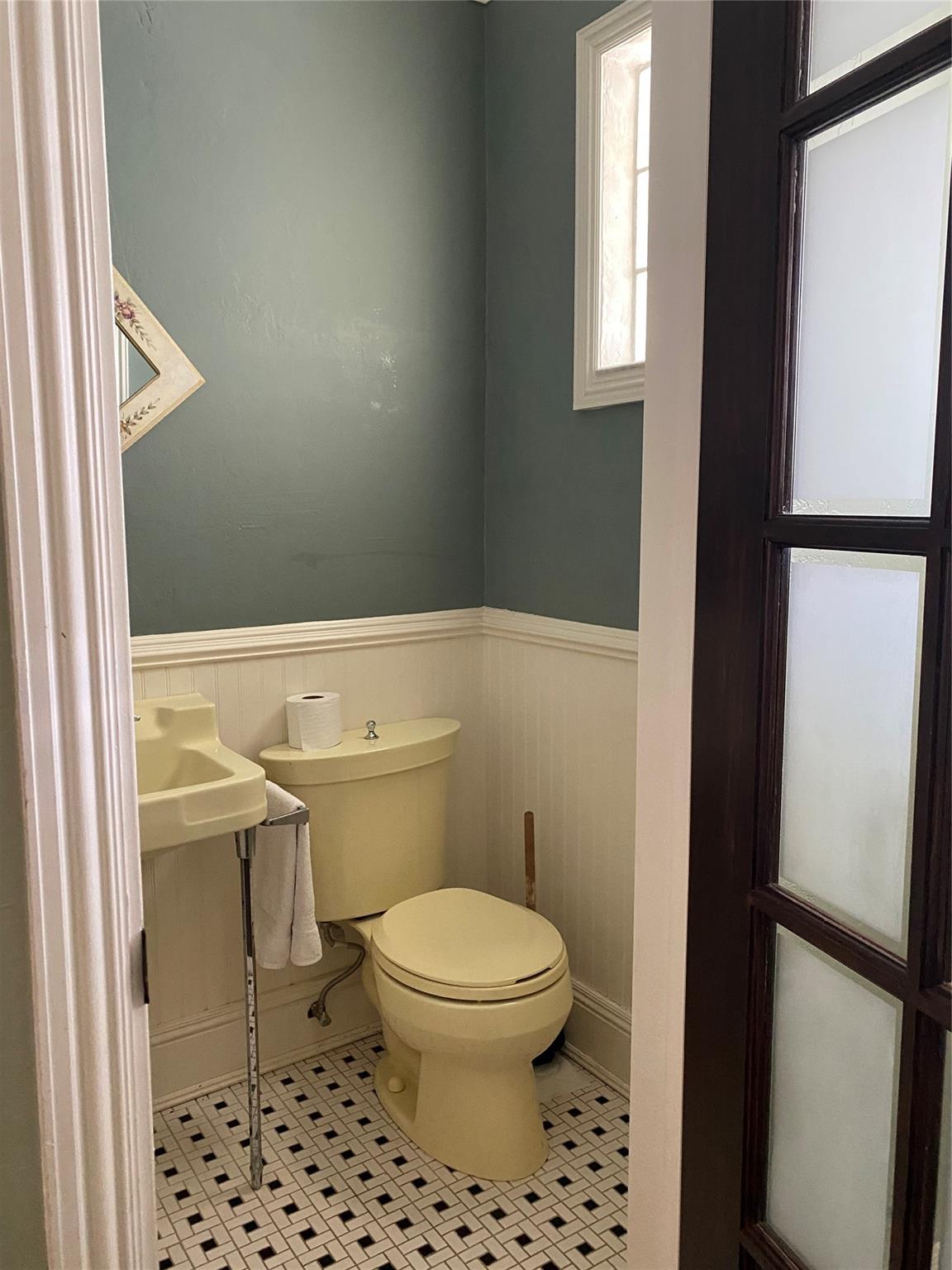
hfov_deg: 53.1
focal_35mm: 26
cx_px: 476
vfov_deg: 67.3
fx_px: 953
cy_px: 635
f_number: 1.8
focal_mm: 4.25
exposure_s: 1/40
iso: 400
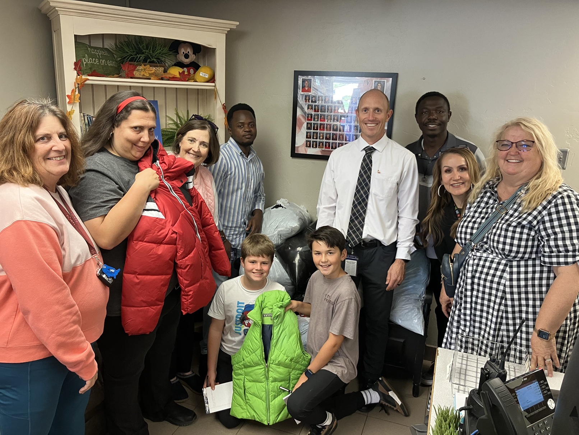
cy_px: 218
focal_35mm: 28
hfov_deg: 63.4
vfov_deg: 49.7
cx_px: 290
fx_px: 468
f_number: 1.8
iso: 125
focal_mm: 3.99
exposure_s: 1/60
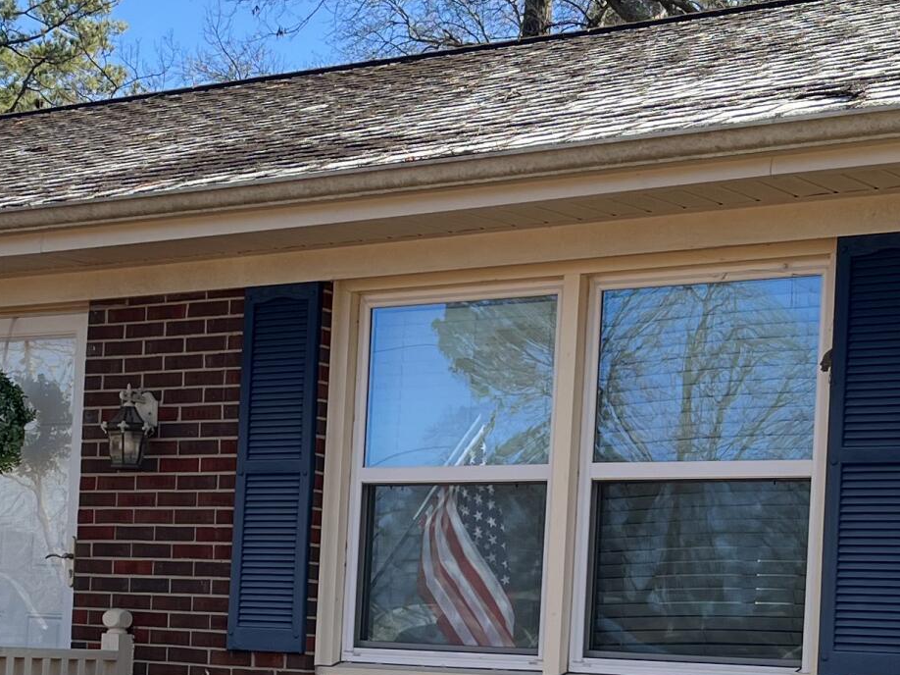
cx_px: 225
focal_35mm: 85
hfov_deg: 22.8
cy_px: 584
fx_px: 2209
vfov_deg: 17.2
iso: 50
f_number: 1.6
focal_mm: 5.1
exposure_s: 1/1009
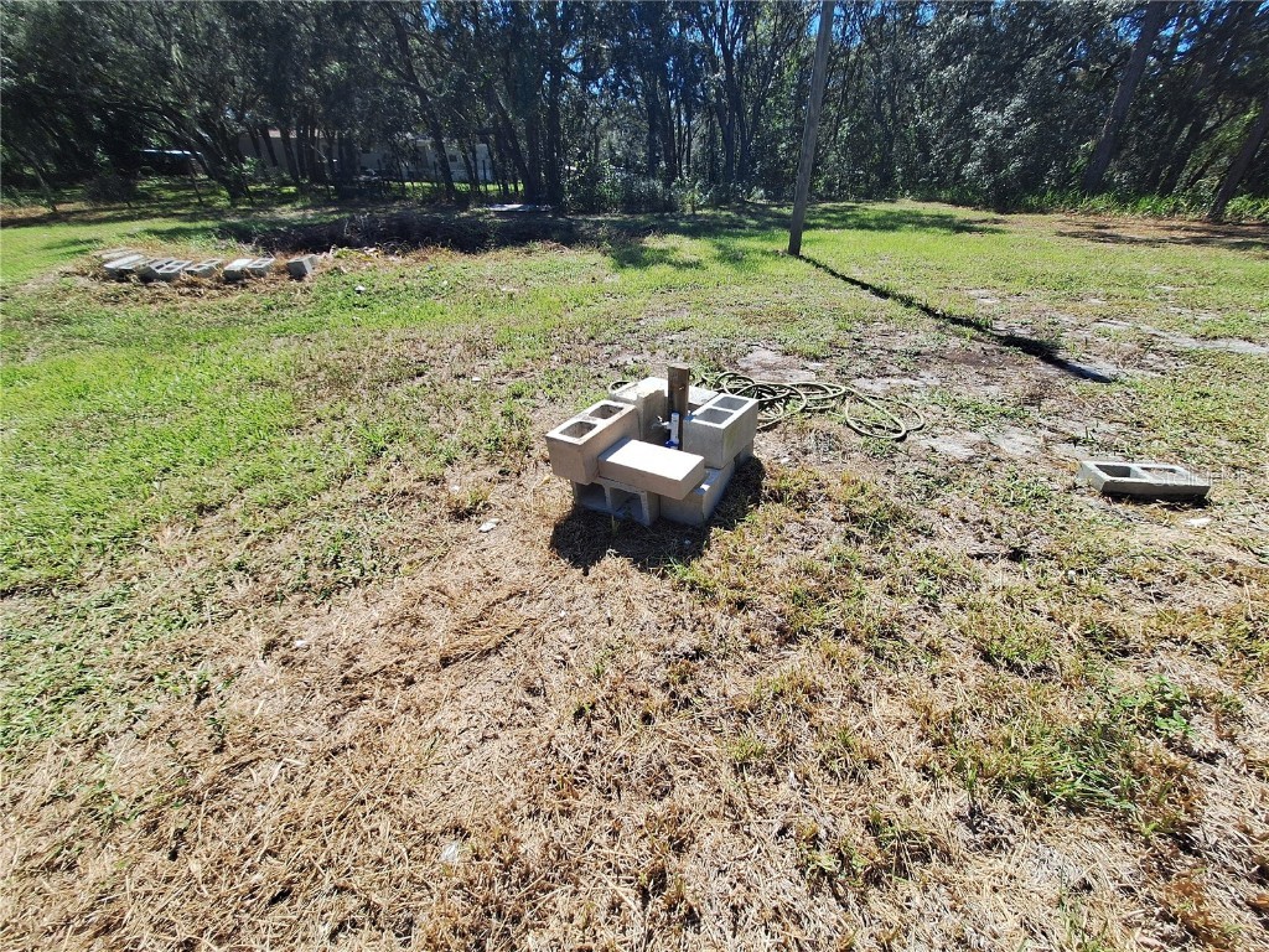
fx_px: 477
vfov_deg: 89.9
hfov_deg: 106.2
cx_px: 634
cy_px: 476
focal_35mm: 13
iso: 40
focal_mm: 1.74
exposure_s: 1/885
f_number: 2.2
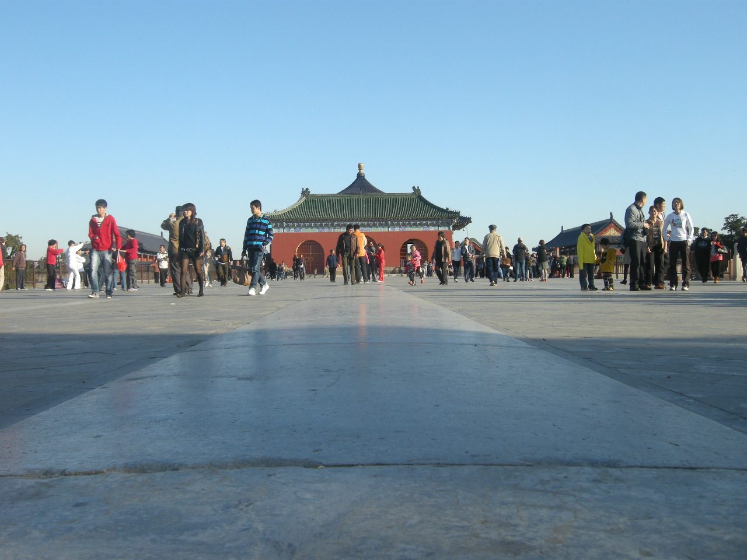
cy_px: 280
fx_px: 755
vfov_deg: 40.7
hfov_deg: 52.6
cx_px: 374
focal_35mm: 35
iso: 64
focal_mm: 7.5
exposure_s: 1/212
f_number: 4.8
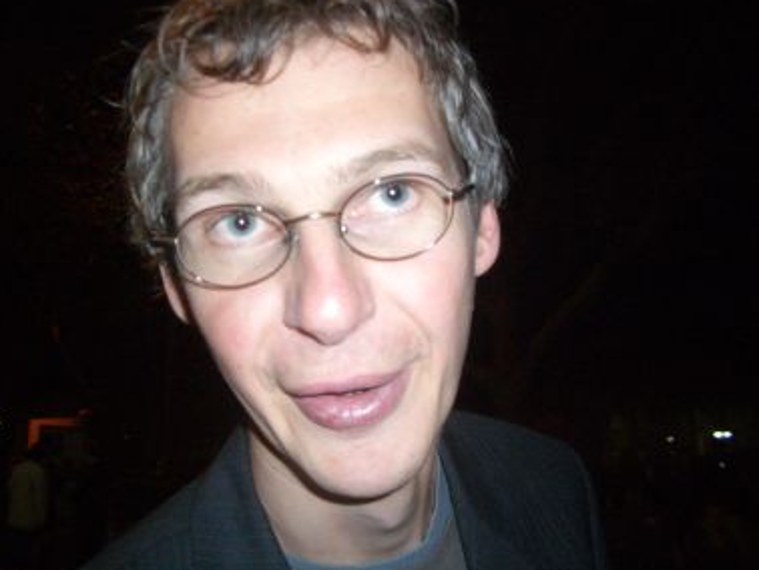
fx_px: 812
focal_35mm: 37
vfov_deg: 38.7
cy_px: 275
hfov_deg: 50.1
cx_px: 365
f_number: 2.6
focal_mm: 5.8
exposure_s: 1/60
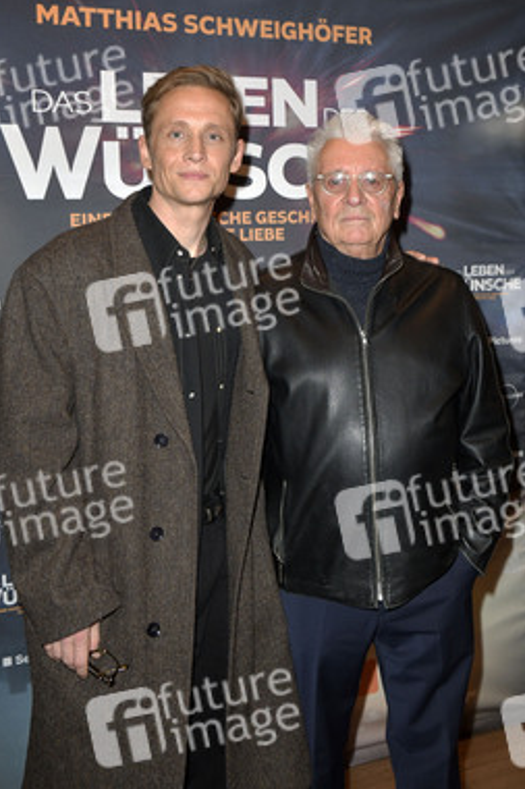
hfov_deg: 33.4
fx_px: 876
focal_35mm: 40
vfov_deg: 48.5
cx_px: 253
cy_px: 407
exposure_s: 1/250
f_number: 5.6
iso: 1250
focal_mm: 38
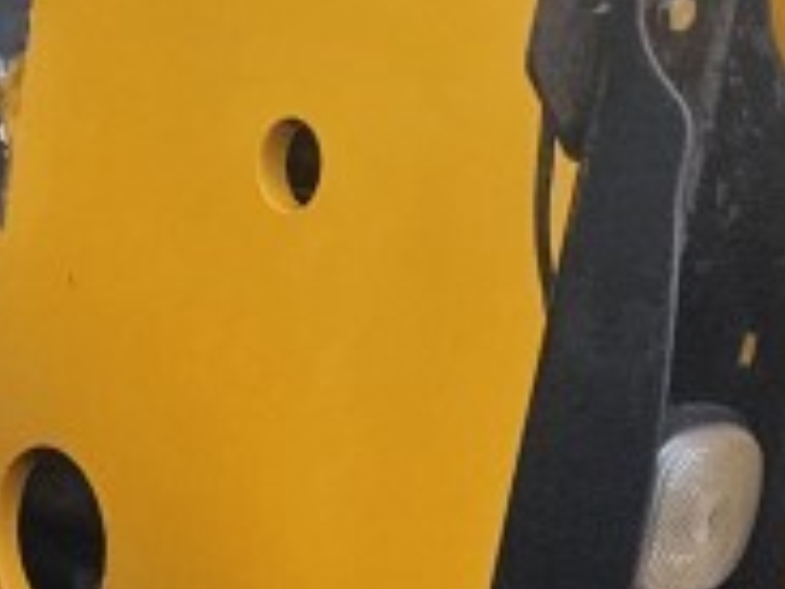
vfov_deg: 11.5
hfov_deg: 15.0
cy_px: 452
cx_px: -90
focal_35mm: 128
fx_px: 2903
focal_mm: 5.4
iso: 64
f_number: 1.8
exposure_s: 1/359
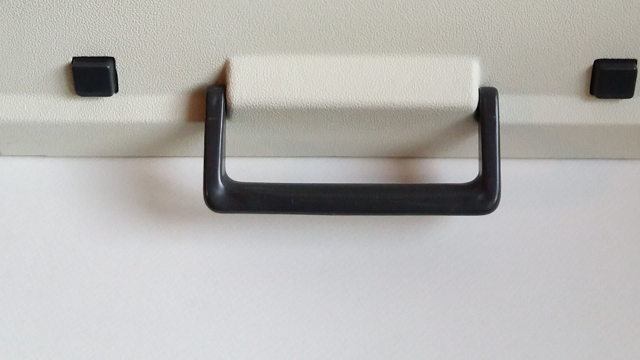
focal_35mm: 53
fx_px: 899
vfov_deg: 20.0
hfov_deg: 39.2
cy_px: -153
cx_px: 330
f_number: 1.9
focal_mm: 3.7
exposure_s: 1/227
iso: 200
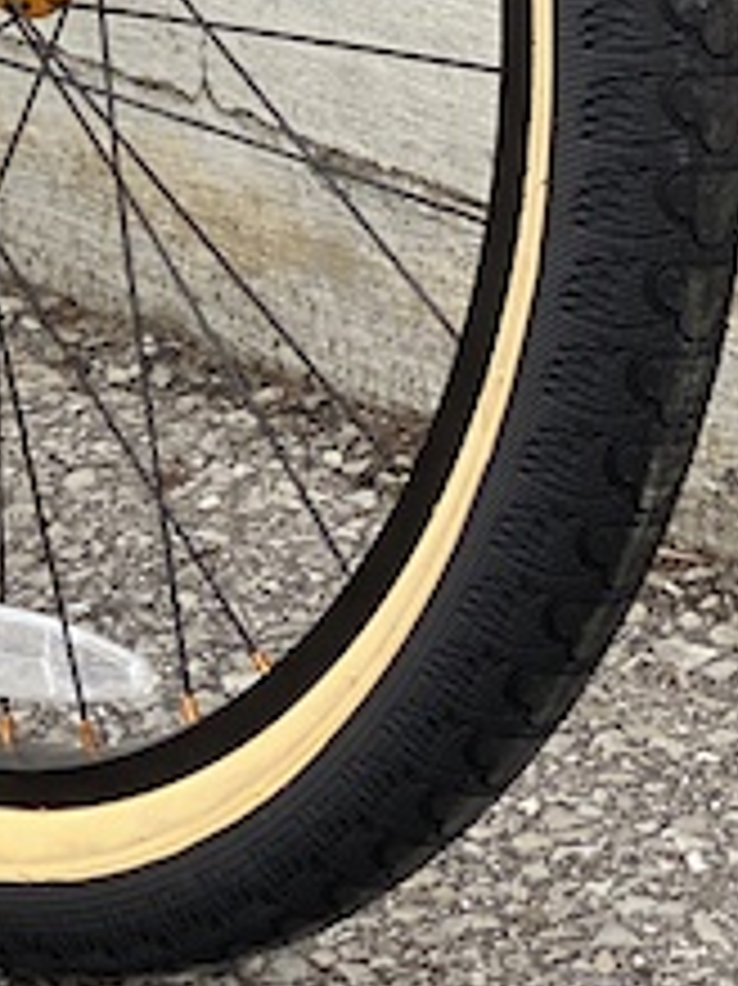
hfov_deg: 7.6
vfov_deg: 9.9
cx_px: -504
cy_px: -720
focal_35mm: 190
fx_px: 5406
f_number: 2
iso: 40
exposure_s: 1/122
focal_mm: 6
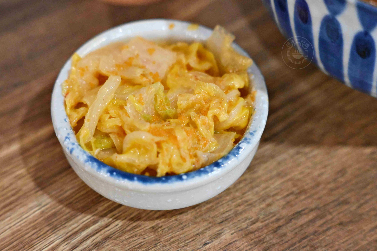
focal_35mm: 75
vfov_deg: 18.2
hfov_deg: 27.0
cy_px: 126
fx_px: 785
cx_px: 188
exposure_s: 1/200
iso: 5600
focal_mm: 50
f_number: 3.2
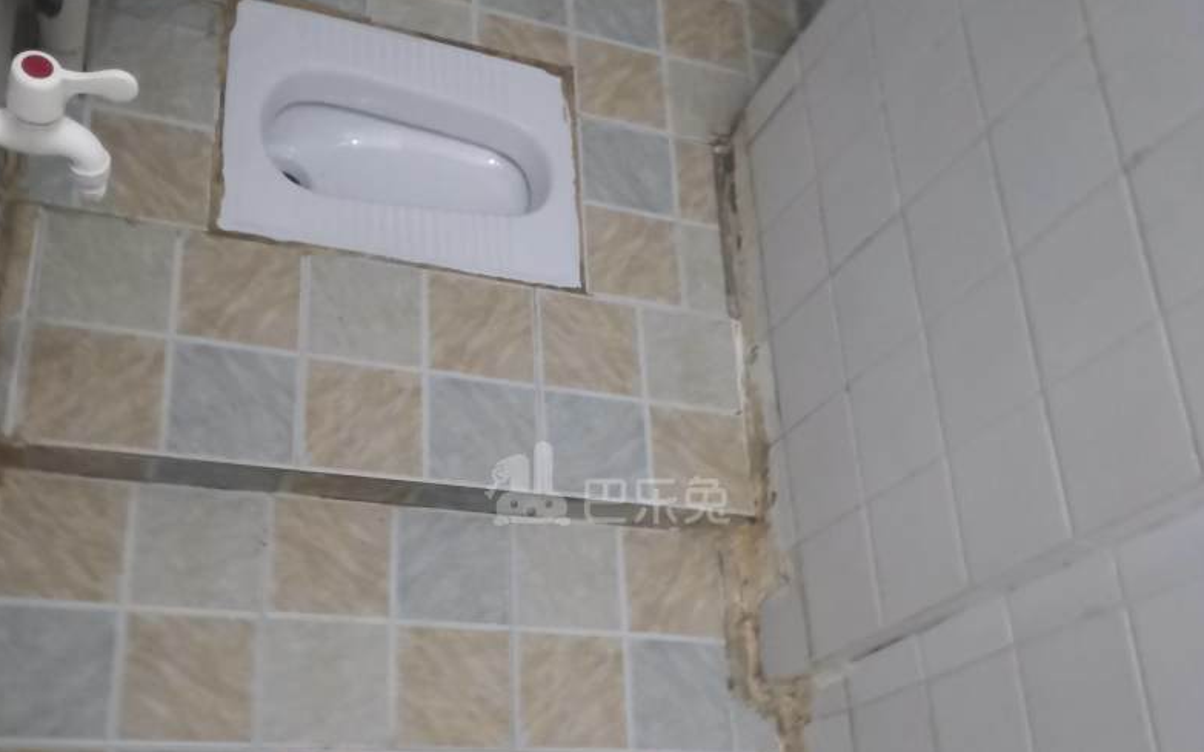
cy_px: 485
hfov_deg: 50.4
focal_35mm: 39
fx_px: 1279
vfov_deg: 32.5
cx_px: 607
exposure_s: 1/20
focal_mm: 3.95
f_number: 1.8
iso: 640
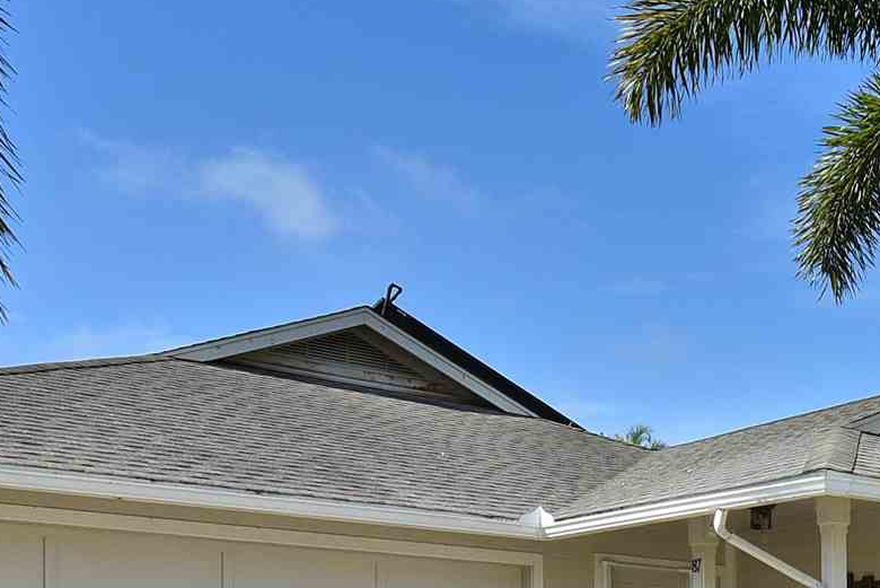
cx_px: 886
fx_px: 1541
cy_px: 707
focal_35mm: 63
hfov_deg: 29.7
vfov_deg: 20.2
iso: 100
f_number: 11
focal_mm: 16
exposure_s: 1/200
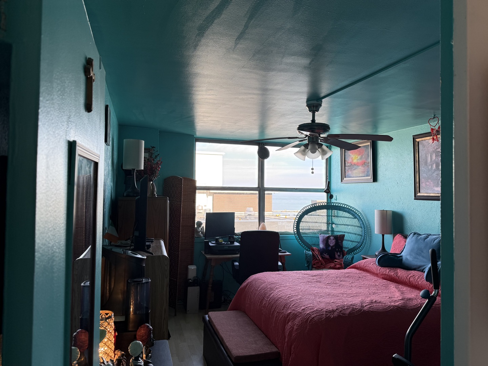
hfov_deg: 71.6
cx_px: 244
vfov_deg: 56.8
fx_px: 338
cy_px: 183
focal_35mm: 24
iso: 80
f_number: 1.78
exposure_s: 1/263
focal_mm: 6.76
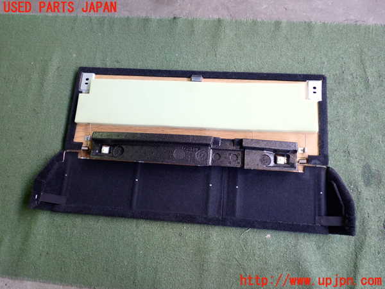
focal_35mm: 30
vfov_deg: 46.8
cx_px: 192
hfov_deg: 60.0
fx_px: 334
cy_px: 144
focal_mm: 5.4
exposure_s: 1/50
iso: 200
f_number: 2.3
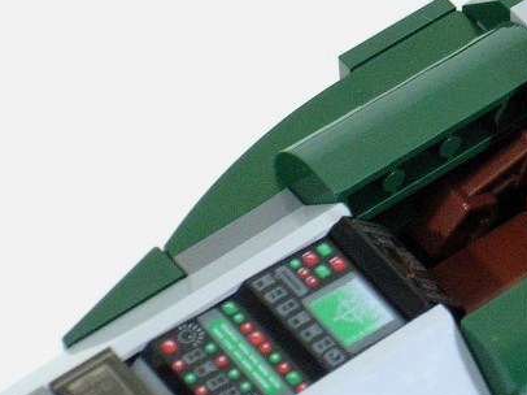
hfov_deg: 7.6
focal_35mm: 261
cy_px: 62
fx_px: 3971
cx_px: 527
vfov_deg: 5.7
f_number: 4.9
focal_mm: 17.4
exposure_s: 1/3.4
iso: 200
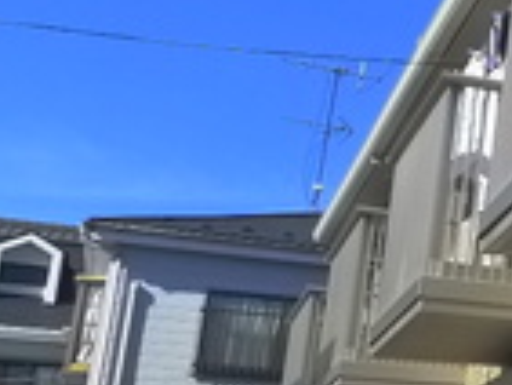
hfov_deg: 12.6
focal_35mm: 119
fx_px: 1762
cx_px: 1260
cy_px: 212
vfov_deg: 12.5
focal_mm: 5.1
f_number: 4
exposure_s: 1/800
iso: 400
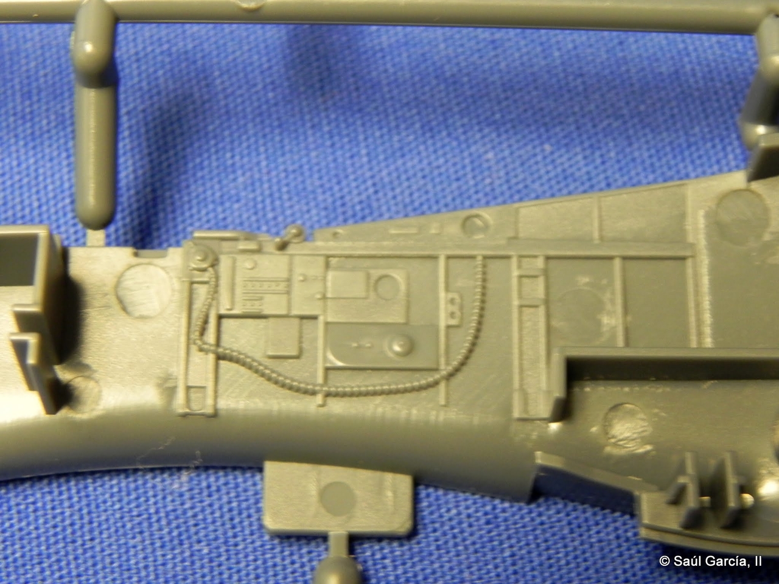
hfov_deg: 26.0
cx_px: 390
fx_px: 1688
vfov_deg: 19.6
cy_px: 292
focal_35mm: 75
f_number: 4
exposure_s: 1/10.7
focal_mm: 13.4
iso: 400
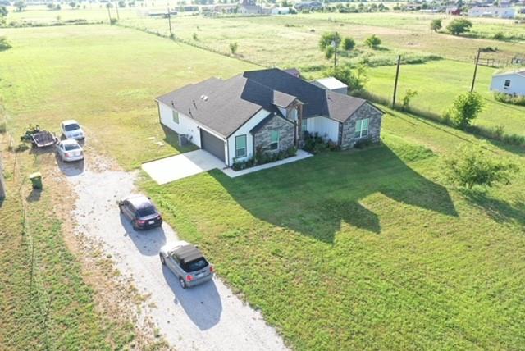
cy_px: 176
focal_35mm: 28
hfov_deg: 65.4
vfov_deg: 46.5
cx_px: 262
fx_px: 409
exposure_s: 1/160
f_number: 4.5
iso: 100
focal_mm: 10.26
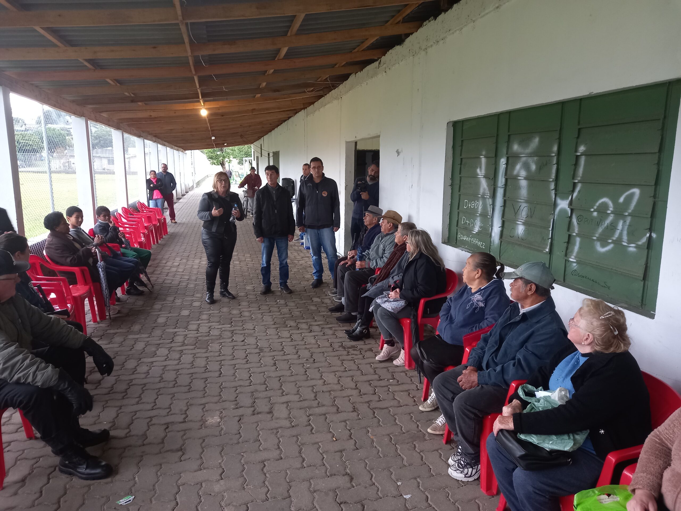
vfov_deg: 54.9
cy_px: 256
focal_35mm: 25
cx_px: 340
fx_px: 492
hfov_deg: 69.4
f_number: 2
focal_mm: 4.6
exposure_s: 1/40
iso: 200
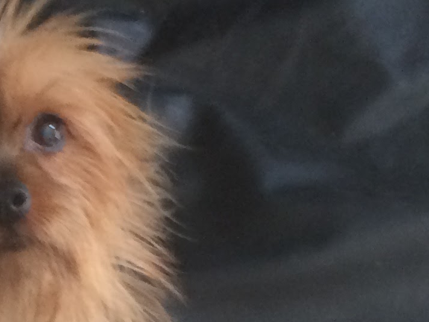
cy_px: 496
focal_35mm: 133
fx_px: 1648
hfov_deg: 14.4
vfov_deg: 10.7
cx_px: -58
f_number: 2.2
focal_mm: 4.15
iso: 125
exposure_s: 1/30
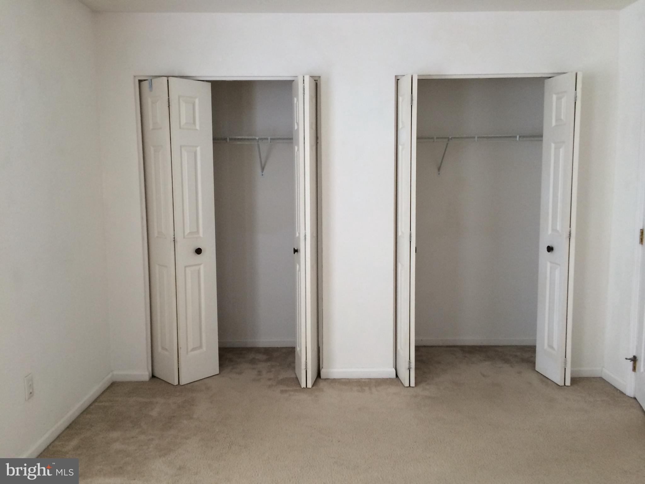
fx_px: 559
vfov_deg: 46.8
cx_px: 322
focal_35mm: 30
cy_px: 242
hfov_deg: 60.0
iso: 100
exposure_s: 1/30
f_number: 2.2
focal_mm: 4.12
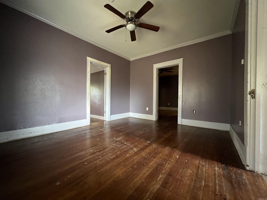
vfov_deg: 89.9
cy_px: 100
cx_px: 134
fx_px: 100
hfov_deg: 106.2
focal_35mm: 13
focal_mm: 1.57
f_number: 1.8
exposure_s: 1/41
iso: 1000
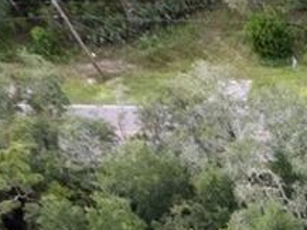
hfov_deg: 9.4
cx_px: 976
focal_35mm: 156
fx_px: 1384
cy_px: 694
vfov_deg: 8.1
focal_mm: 8.38
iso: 100
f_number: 2.8
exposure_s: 1/400
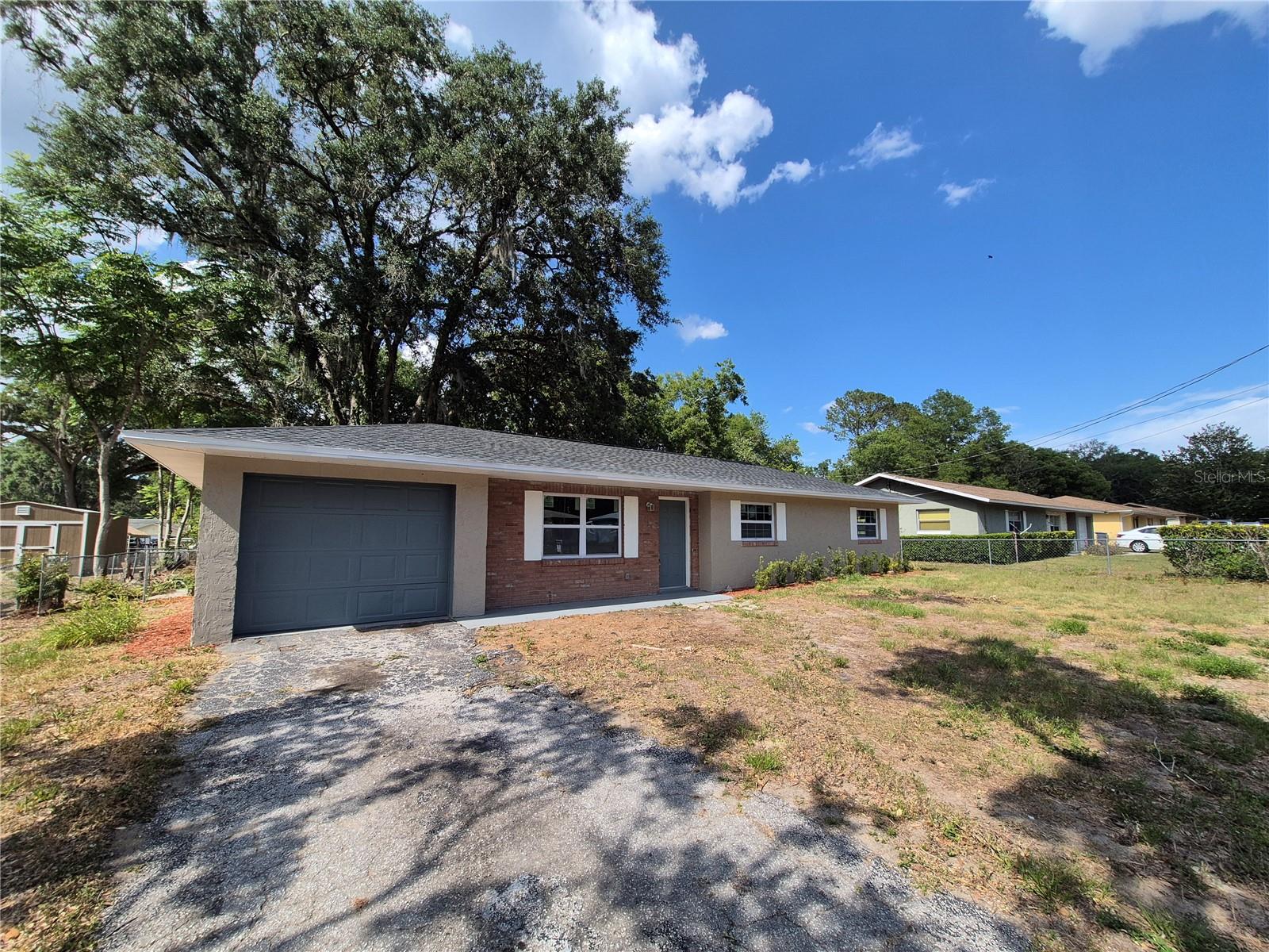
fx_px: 477
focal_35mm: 13
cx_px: 634
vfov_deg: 89.9
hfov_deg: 106.2
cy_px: 476
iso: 50
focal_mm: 1.74
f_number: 2.2
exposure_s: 1/1400
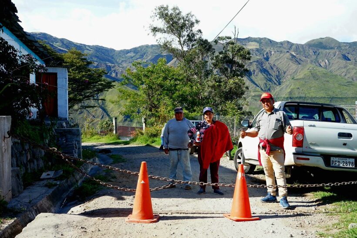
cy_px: 119
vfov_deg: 35.1
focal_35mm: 38
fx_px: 377
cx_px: 178
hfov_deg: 50.7
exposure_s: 1/80
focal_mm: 38
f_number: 14
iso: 250
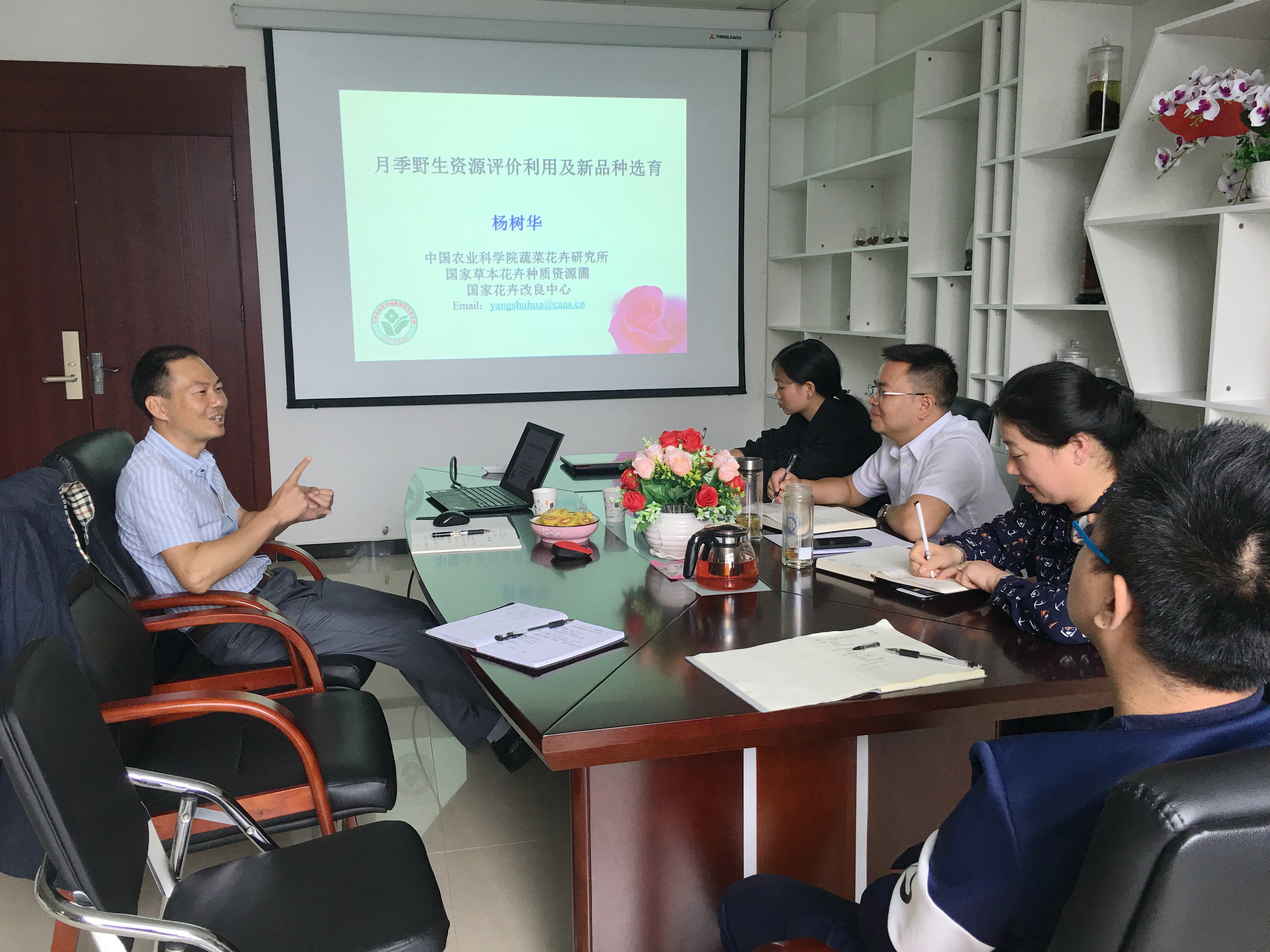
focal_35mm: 29
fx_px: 1064
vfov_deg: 48.2
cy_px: 476
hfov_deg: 61.7
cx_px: 635
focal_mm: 4.15
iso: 25
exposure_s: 1/33
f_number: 2.2
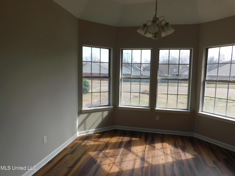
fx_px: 156
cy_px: 88
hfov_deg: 73.9
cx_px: 118
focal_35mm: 23
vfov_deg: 58.9
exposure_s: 1/640
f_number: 3
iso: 125
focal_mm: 4
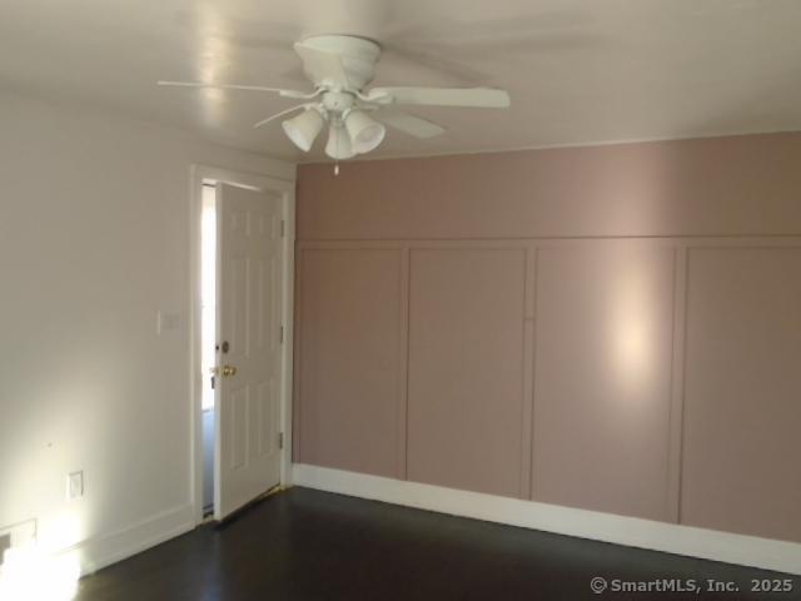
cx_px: 400
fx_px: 717
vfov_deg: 45.4
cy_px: 300
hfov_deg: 58.4
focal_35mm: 31
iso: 200
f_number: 3.5
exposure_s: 1/40
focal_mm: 5.5
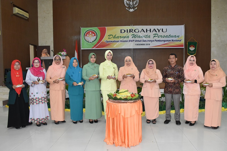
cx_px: 114
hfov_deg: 67.4
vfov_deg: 47.9
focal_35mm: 27
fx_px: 170
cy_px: 76
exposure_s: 1/80
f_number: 7.1
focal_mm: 18
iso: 3200
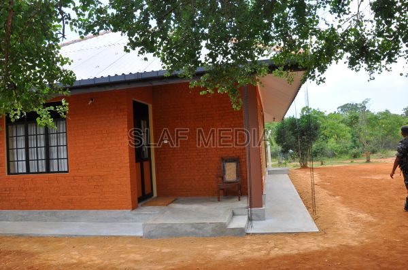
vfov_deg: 47.8
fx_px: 306
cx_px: 204
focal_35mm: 27
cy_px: 135
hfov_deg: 67.5
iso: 250
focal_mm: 18
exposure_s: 1/100
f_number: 13
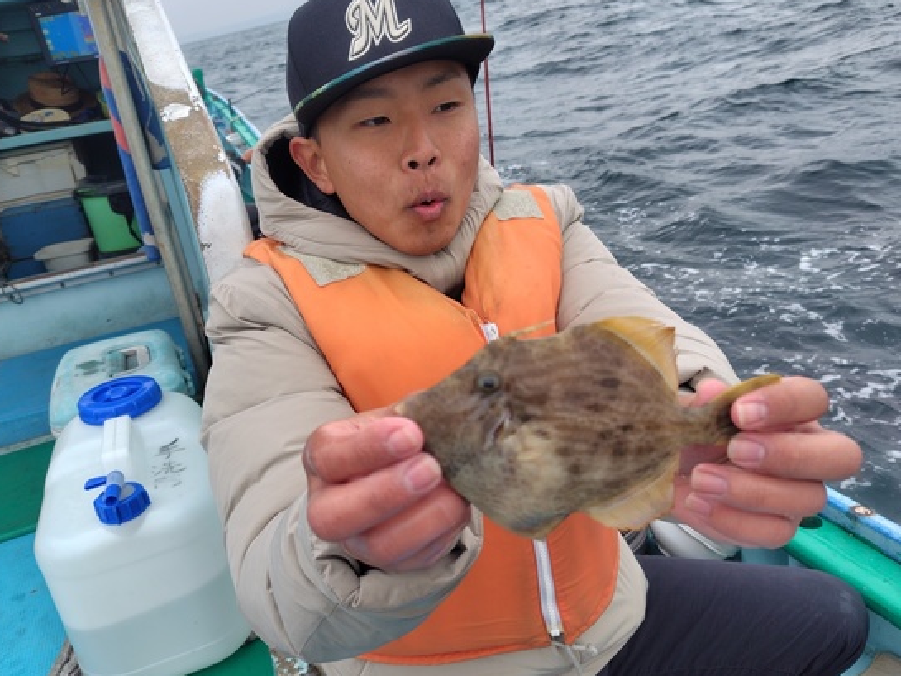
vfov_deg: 51.4
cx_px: 451
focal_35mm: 27
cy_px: 322
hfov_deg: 65.3
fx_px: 703
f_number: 1.9
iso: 50
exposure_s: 1/327
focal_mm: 5.6
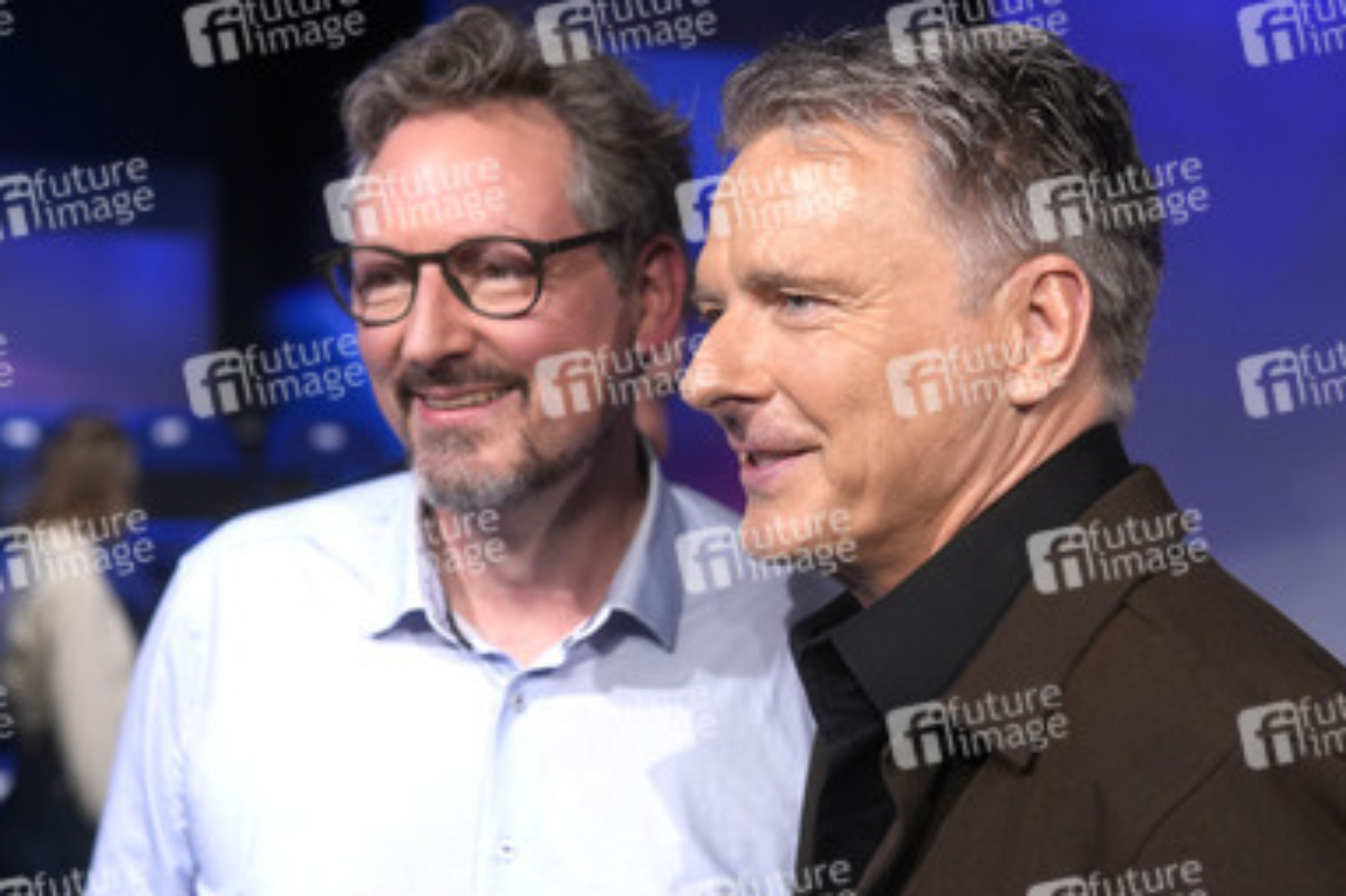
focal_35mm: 53
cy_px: 464
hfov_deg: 37.5
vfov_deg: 25.5
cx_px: 673
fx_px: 1981
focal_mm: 30
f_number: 2.2
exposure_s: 1/250
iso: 640
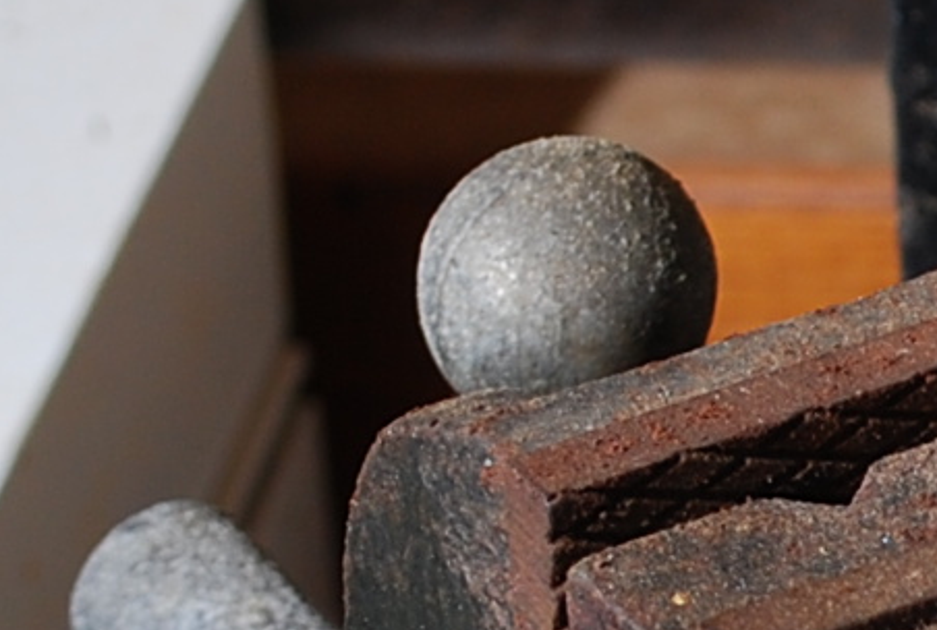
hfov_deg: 5.6
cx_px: 1592
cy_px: 187
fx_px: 9525
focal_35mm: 365
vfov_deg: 3.8
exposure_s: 1/160
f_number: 7.1
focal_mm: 38
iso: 100
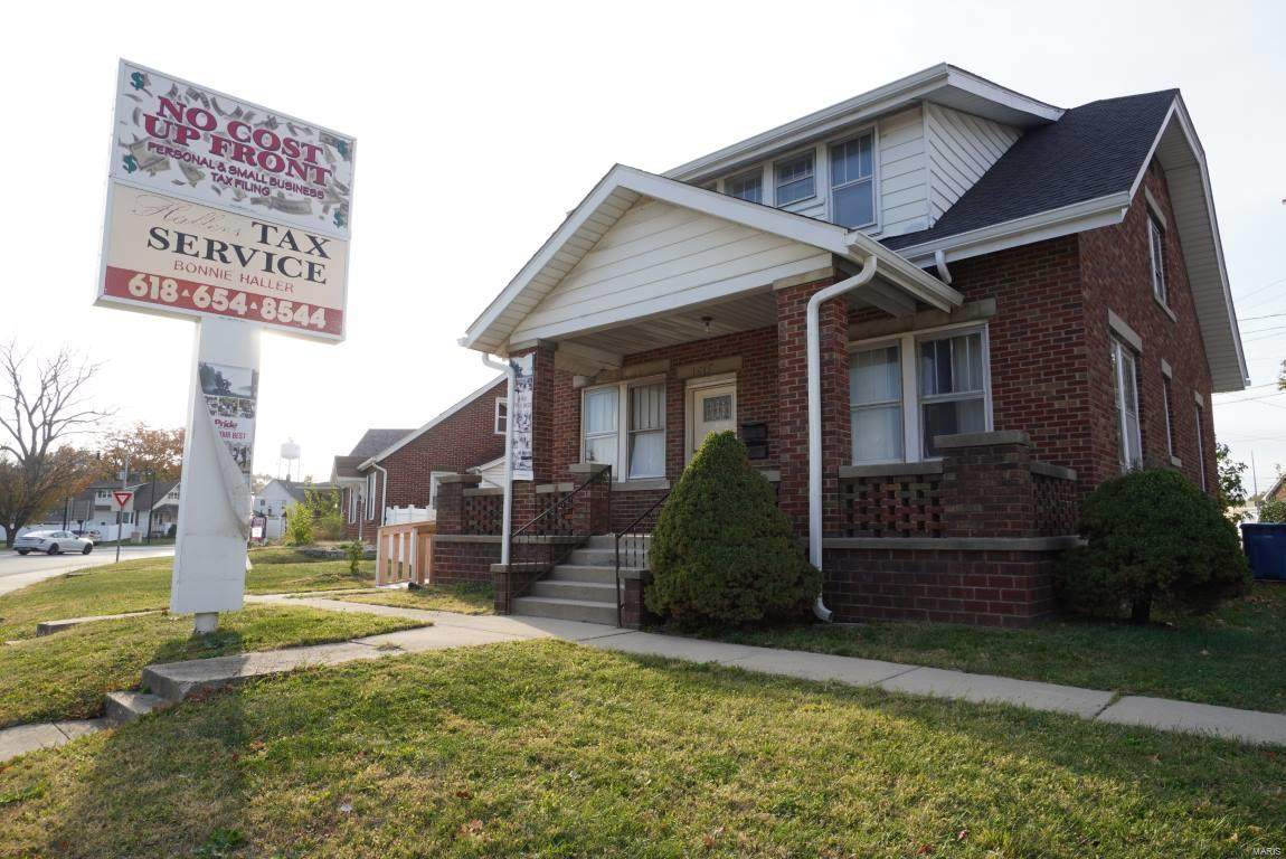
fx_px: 751
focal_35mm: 21
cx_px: 643
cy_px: 430
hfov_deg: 81.2
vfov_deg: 59.6
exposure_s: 1/125
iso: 100
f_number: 5.6
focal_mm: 14
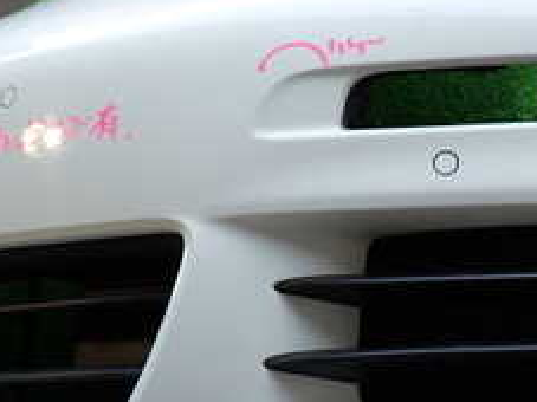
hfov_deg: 28.7
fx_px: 1023
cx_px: 435
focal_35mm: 66
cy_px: 184
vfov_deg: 22.2
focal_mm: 4.5
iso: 100
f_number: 2
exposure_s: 1/100
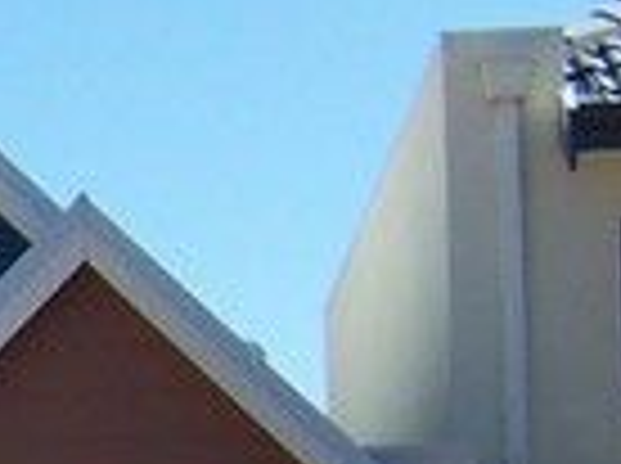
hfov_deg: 8.7
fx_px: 3635
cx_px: -945
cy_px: 658
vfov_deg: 7.2
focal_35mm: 203
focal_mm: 5.6
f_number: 5.6
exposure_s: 1/350
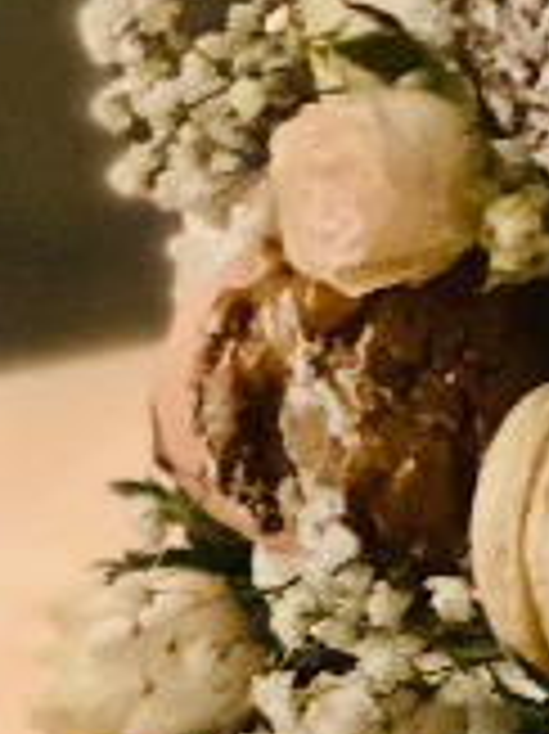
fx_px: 7284
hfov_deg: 4.3
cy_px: 99
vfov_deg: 5.8
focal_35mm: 344
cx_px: 522
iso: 400
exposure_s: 1/14
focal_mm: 6
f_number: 2
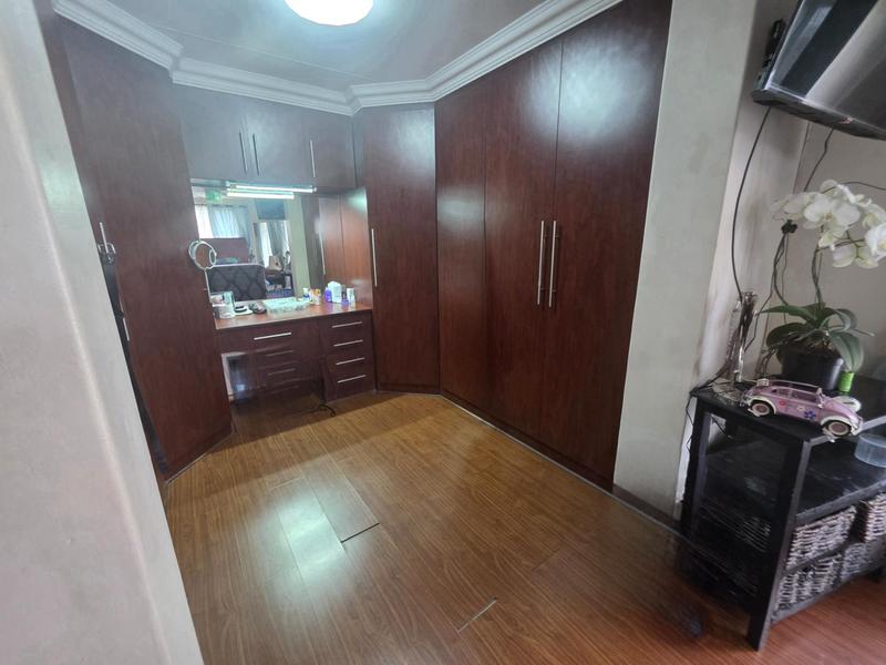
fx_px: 333
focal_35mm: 13
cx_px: 443
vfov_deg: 89.9
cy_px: 332
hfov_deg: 106.2
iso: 320
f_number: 1.9
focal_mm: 2.2
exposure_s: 1/50.3
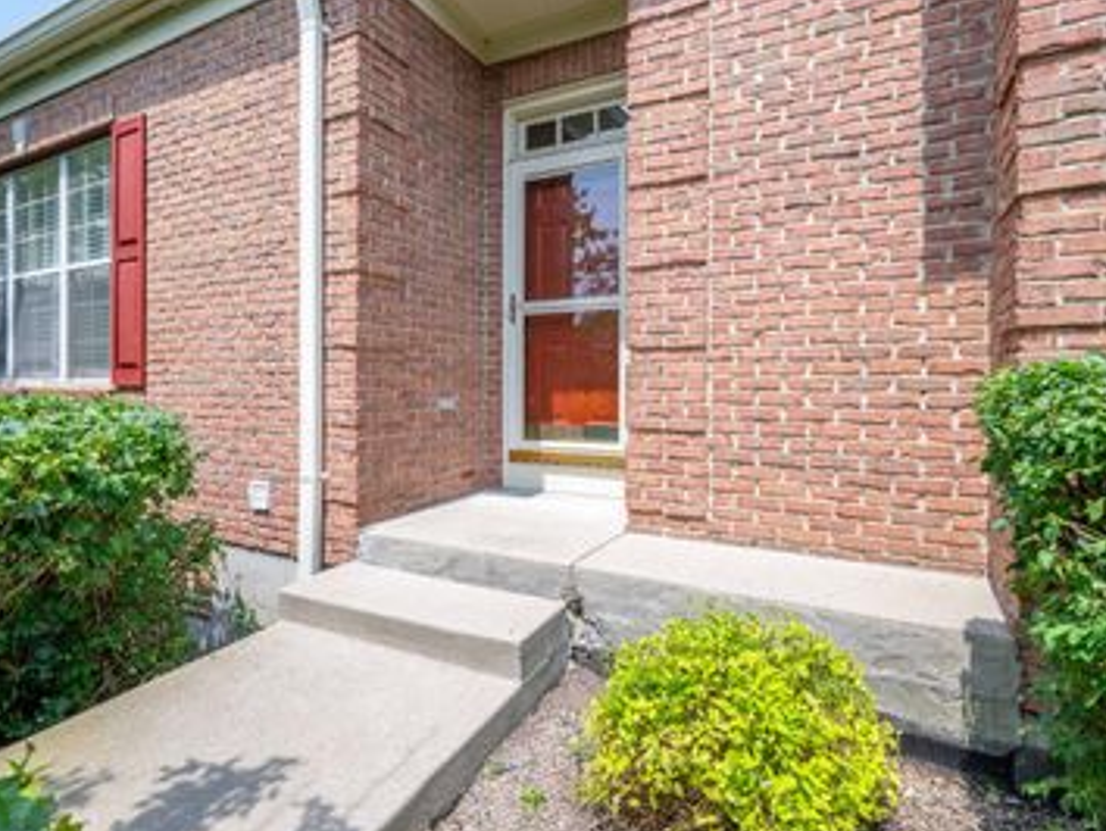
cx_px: 541
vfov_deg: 68.6
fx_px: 607
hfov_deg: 84.6
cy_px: 383
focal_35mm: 19
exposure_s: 1/125
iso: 200
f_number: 11
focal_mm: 14
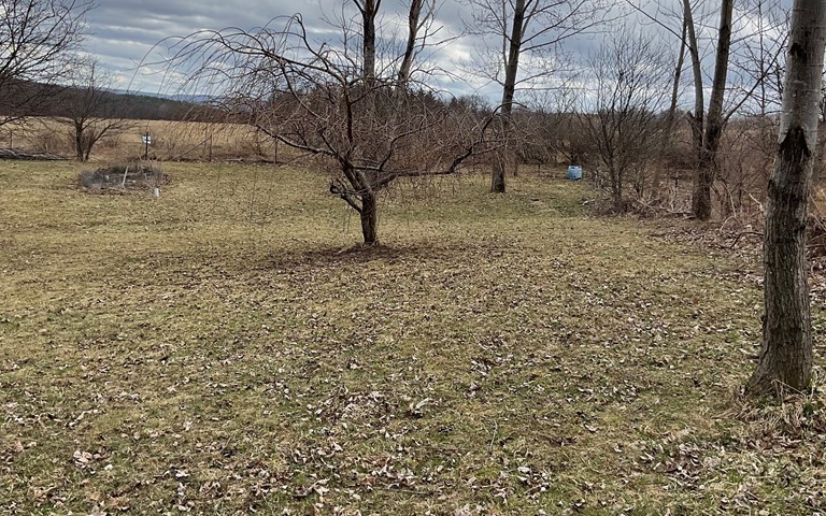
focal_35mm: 41
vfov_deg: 31.2
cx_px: 403
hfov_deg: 48.2
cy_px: 213
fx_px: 923
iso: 16
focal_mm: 3
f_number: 1.8
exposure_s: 1/1786
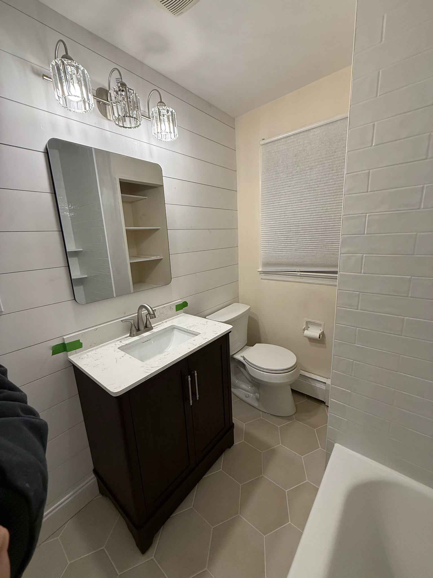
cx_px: 216
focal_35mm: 14
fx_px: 233
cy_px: 289
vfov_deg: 102.1
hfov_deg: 85.7
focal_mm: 2.22
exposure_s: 1/120
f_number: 2.2
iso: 250
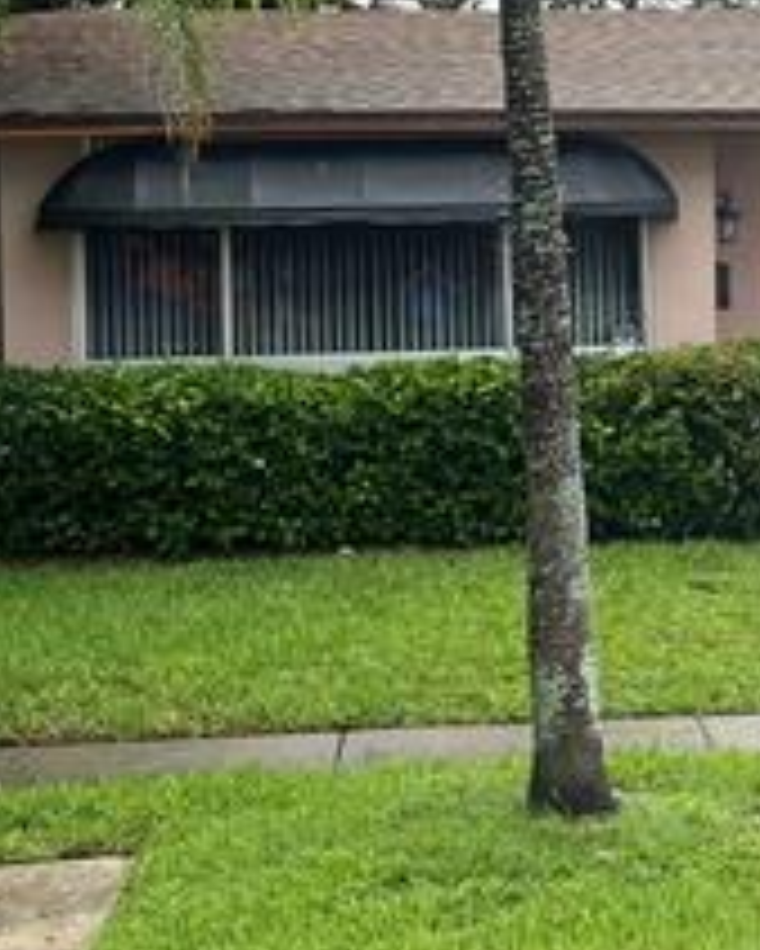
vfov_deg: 19.9
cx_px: 836
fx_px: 2697
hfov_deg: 15.6
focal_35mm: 96
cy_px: 324
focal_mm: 5.1
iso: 50
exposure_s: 1/555
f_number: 1.6
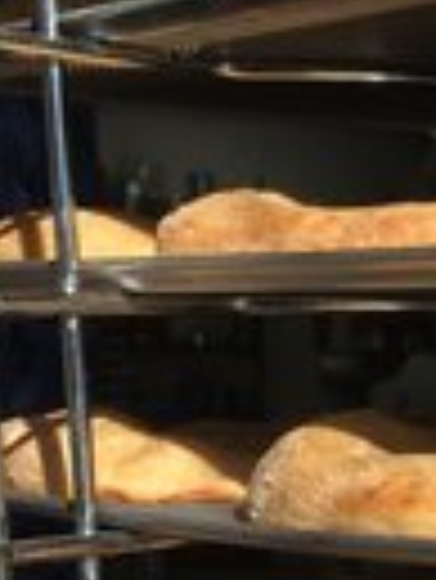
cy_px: 513
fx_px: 1811
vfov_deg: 17.9
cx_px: 787
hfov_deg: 12.5
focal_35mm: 108
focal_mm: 4.15
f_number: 2.2
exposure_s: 1/769
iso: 25
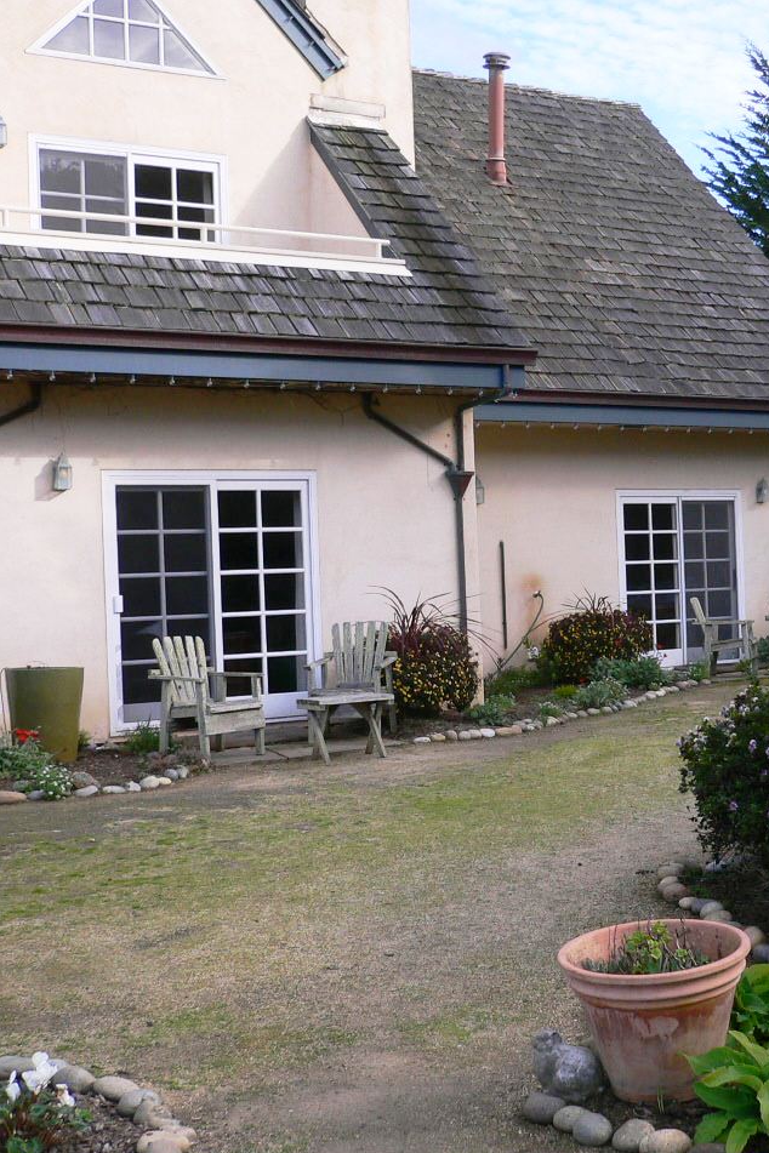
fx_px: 1570
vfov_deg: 40.3
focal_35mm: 49
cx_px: 599
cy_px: 581
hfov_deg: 27.1
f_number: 2.8
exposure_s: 1/500
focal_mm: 5.8
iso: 80
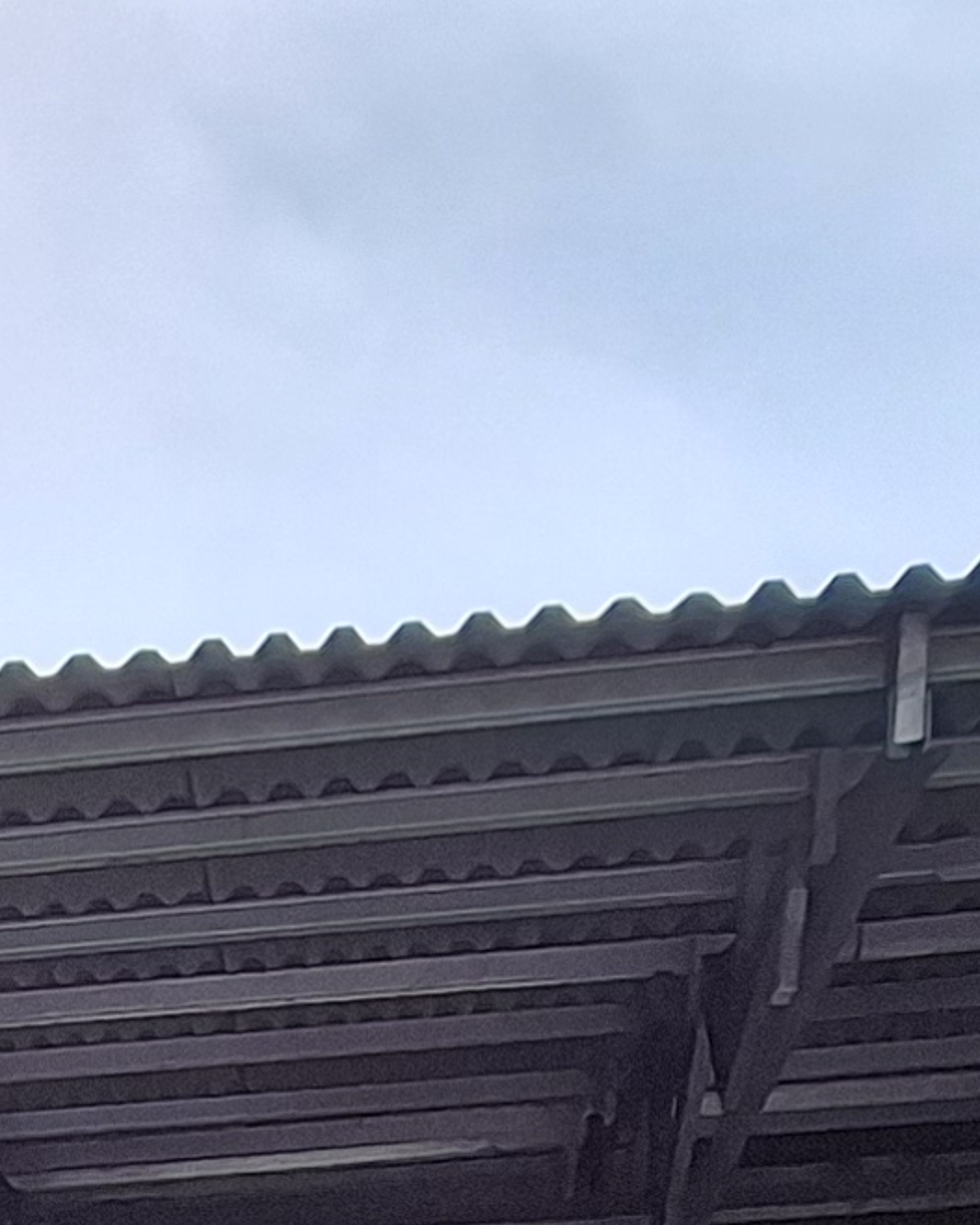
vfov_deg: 18.4
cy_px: 2299
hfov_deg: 17.6
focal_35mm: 77
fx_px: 2792
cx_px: -552
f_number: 2.2
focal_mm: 1.74
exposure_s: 1/219
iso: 40
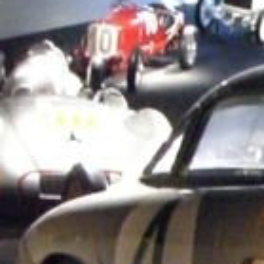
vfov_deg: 9.1
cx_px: 547
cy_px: 277
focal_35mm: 191
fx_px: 1648
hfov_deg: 8.6
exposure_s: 1/50
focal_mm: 7.6
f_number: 3
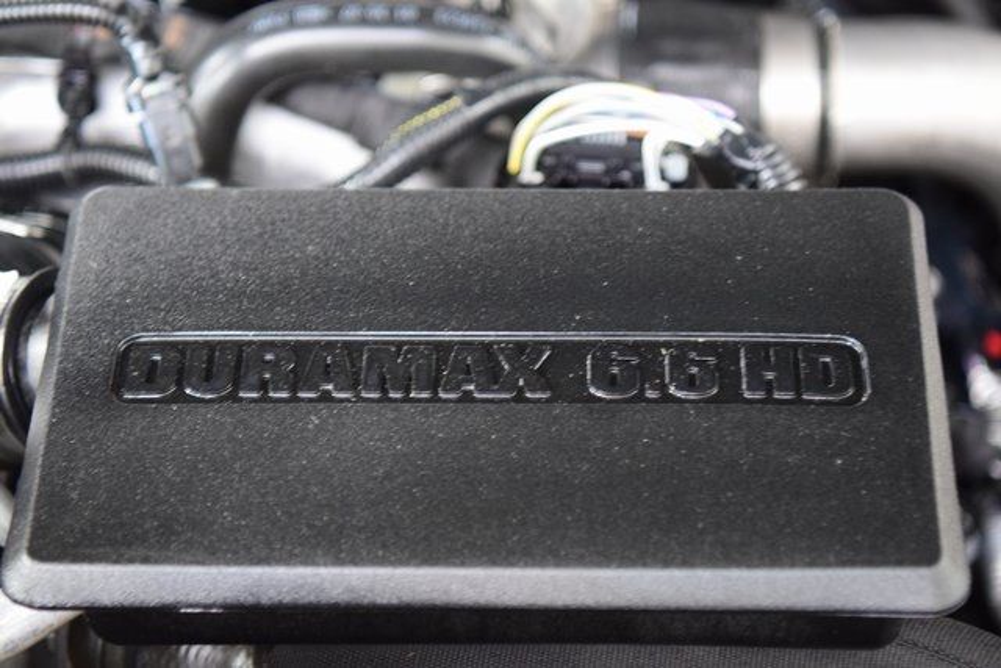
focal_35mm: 78
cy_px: 334
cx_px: 500
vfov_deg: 17.5
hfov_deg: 26.0
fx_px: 2169
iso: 1600
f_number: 2.8
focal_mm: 52
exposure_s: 1/10
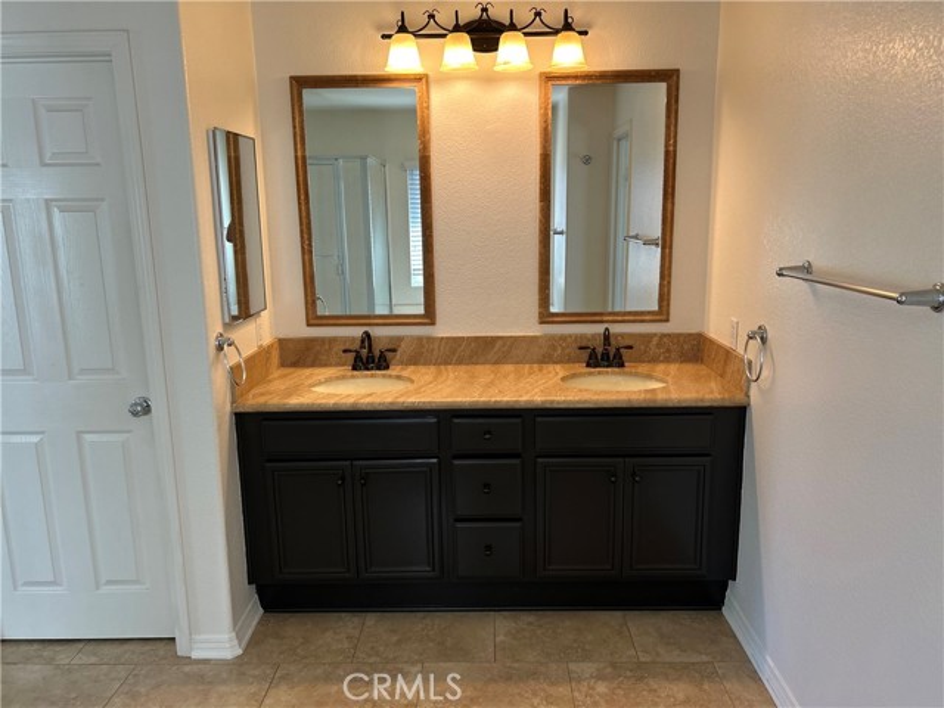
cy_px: 354
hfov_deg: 67.3
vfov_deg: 53.1
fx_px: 709
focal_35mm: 26
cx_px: 472
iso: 80
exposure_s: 1/120
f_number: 1.5
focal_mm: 5.7
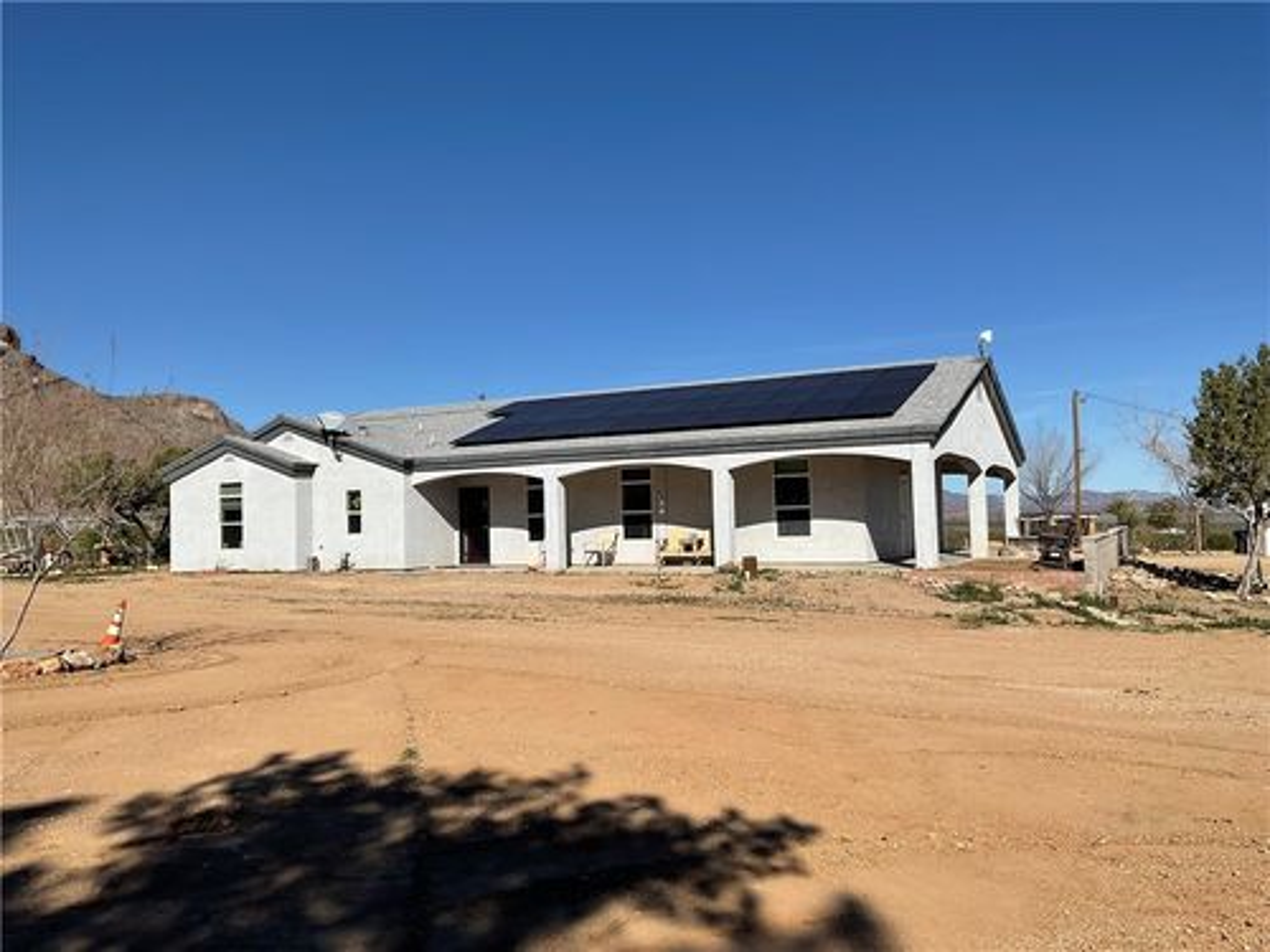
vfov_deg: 48.2
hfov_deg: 61.7
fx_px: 1064
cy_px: 476
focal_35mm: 29
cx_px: 635
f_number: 1.8
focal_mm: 3
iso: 16
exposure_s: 1/3788
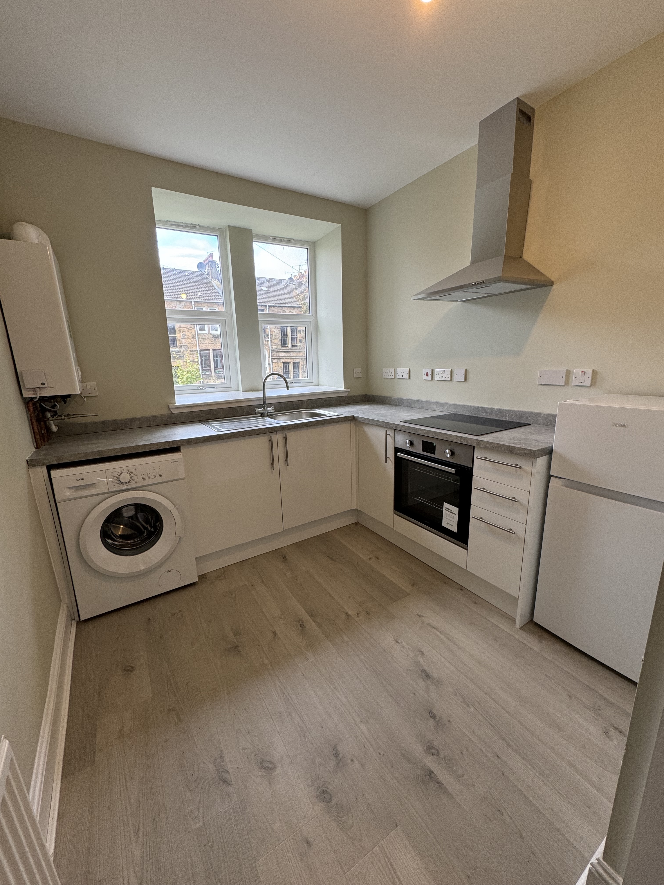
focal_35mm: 14
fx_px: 358
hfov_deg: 85.7
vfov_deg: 102.1
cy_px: 442
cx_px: 332
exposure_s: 1/99
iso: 100
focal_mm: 2.22
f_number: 2.2
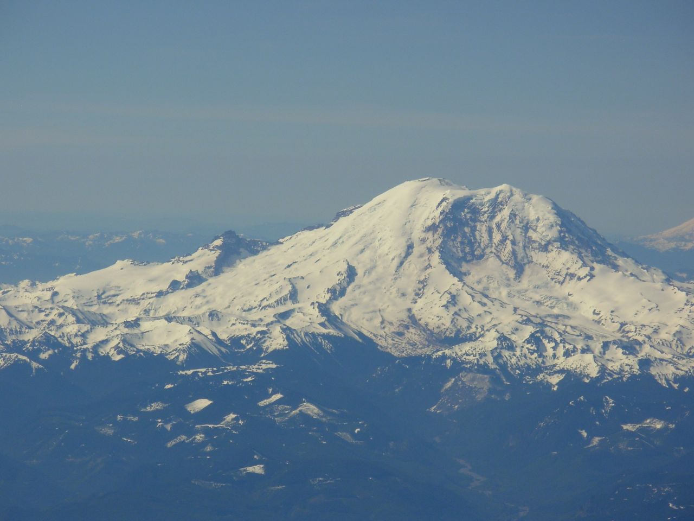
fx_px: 3809
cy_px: 260
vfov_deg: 7.8
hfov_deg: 10.4
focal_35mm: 190
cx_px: 347
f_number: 5
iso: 50
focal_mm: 31.4
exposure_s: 1/627
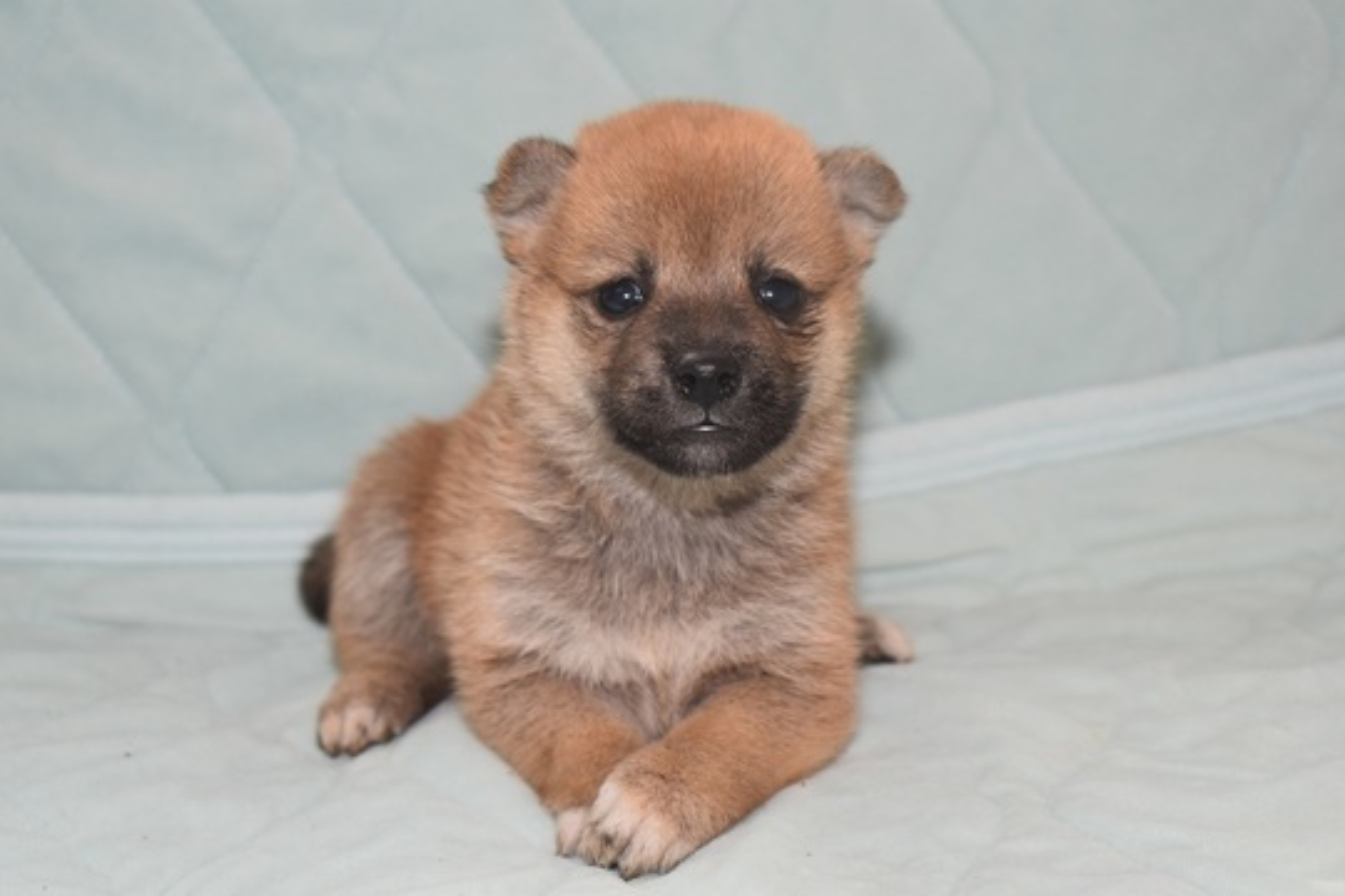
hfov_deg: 28.1
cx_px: 672
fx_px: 2690
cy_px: 448
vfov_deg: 18.9
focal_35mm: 72
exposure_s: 1/100
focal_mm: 48
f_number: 5.3
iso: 400
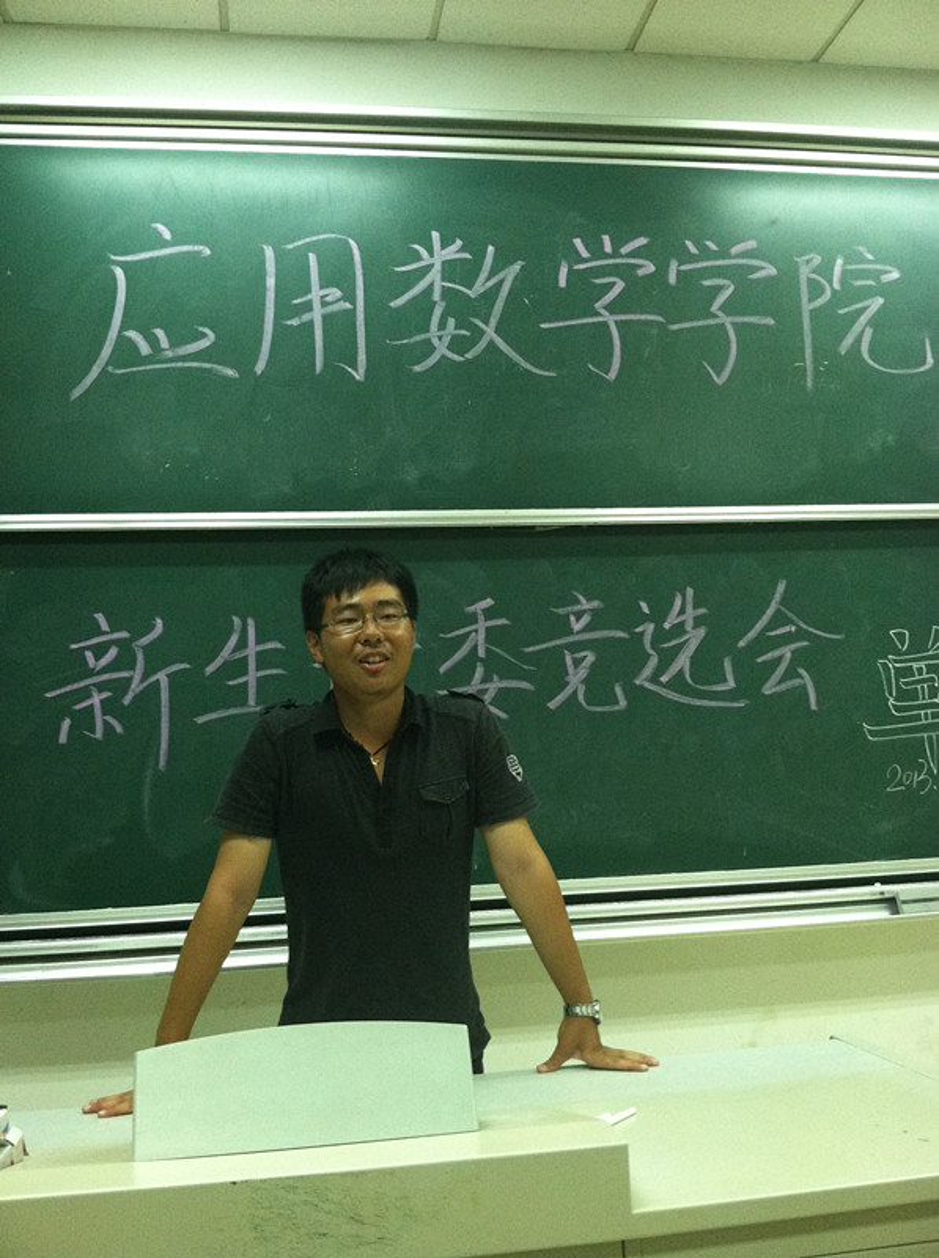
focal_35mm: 35
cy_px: 629
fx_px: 1270
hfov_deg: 40.6
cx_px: 470
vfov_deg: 52.7
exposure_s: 1/15
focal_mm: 3.85
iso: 250
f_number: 2.8
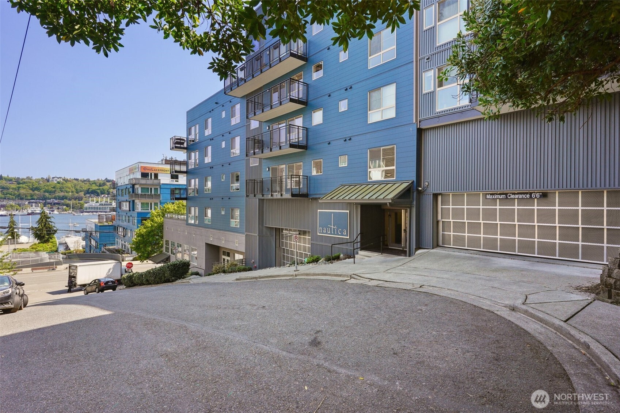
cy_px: 206
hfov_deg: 93.3
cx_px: 310
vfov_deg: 70.4
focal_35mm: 17
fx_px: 293
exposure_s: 1/125
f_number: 8
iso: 250
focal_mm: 17
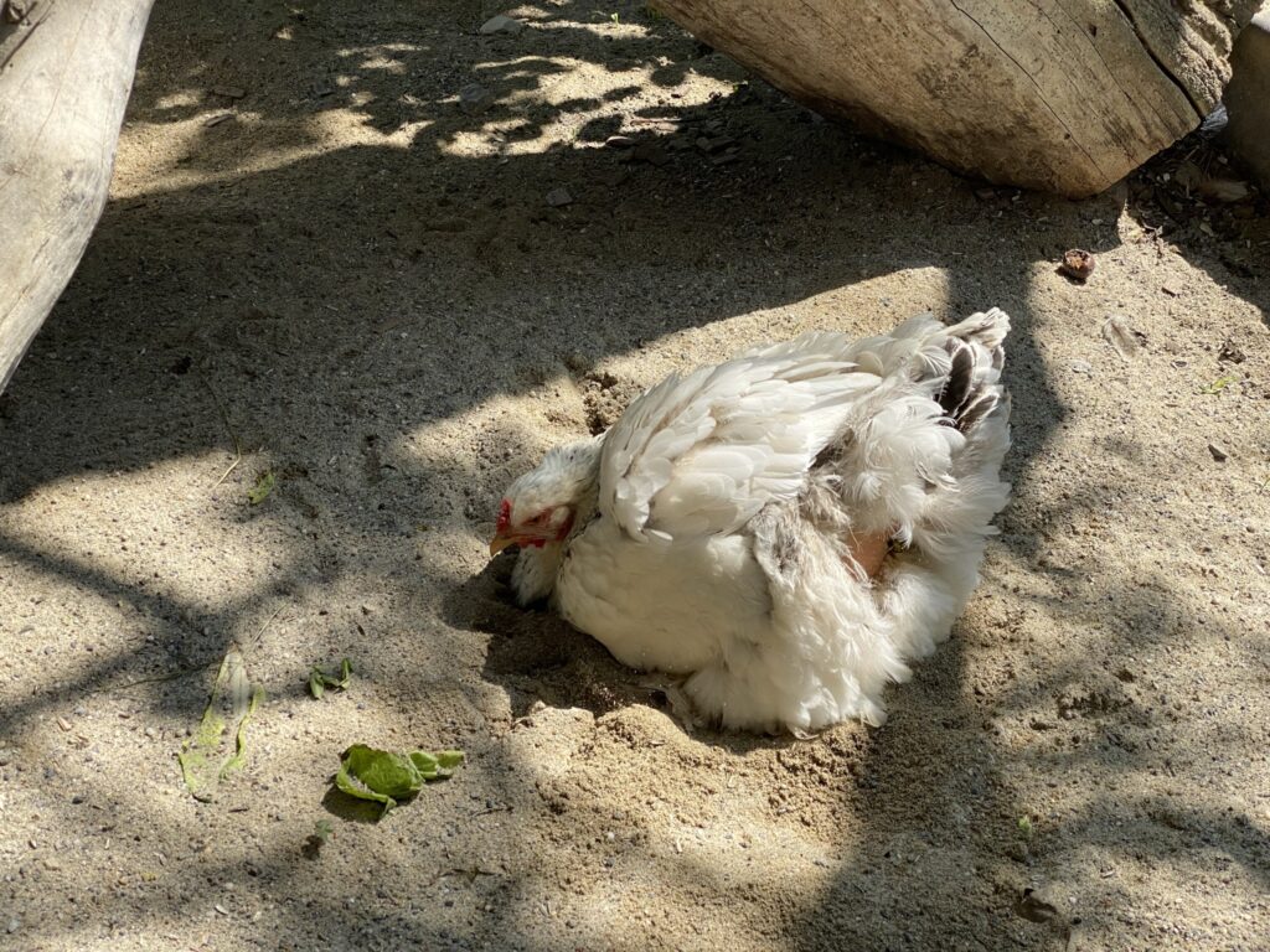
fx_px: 1908
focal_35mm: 52
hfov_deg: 36.8
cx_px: 635
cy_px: 476
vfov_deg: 28.0
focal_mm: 6
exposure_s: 1/648
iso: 20
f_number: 2
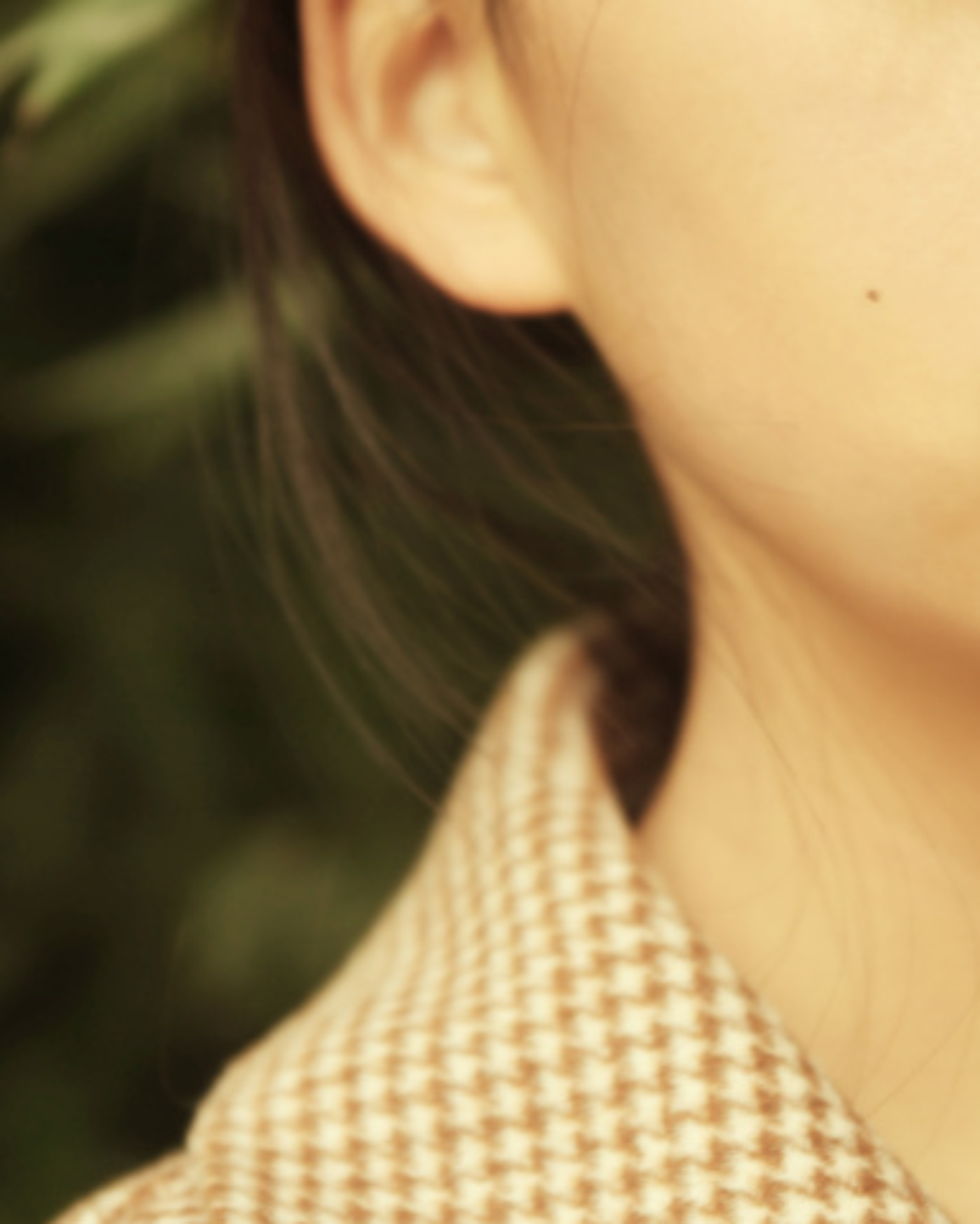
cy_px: 575
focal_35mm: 164
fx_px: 5944
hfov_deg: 9.4
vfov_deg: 11.8
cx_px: 826
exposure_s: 1/125
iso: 250
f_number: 2.8
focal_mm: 70
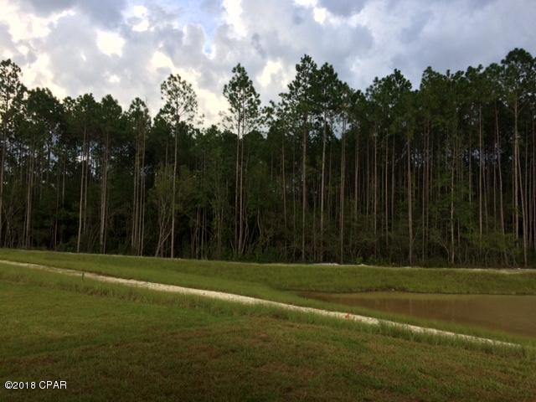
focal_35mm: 29
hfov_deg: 61.7
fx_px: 449
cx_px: 268
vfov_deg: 48.2
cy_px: 201
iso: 32
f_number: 2.2
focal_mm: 4.15
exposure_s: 1/733
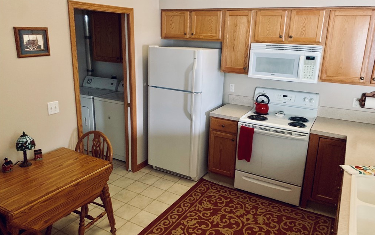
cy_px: 114
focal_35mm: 28
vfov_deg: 44.5
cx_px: 189
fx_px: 286
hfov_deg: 66.5
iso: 640
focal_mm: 4.25
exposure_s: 1/30
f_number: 1.8
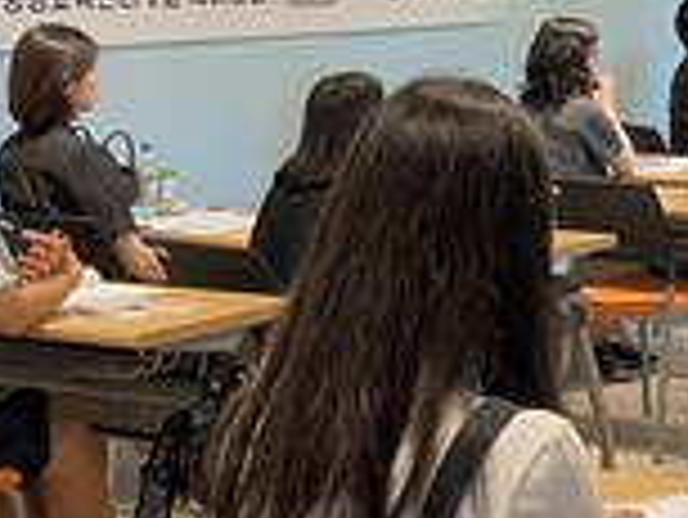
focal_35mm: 102
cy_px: 140
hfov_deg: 18.5
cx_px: 764
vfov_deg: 14.5
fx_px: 2029
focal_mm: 4.2
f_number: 1.6
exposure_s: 1/60
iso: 100
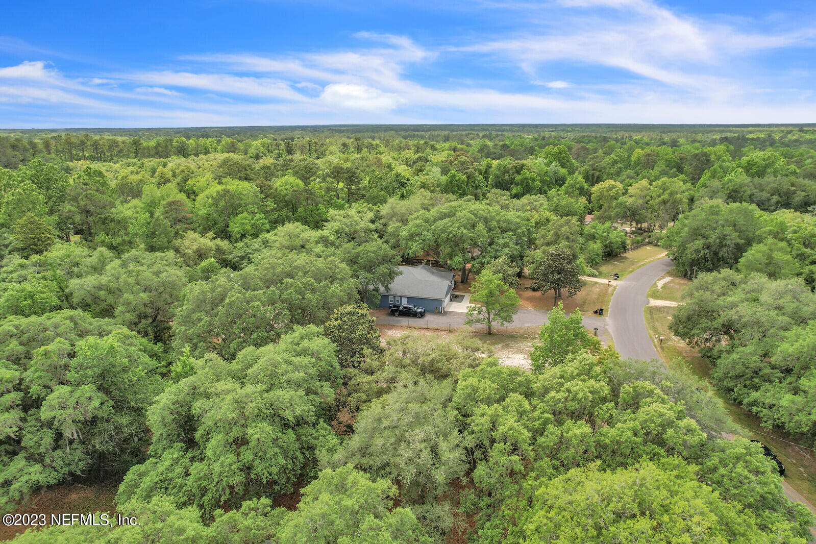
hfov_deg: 78.6
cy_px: 272
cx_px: 408
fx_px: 499
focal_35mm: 22
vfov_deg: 57.2
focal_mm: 8.38
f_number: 2.8
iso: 100
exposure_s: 1/160
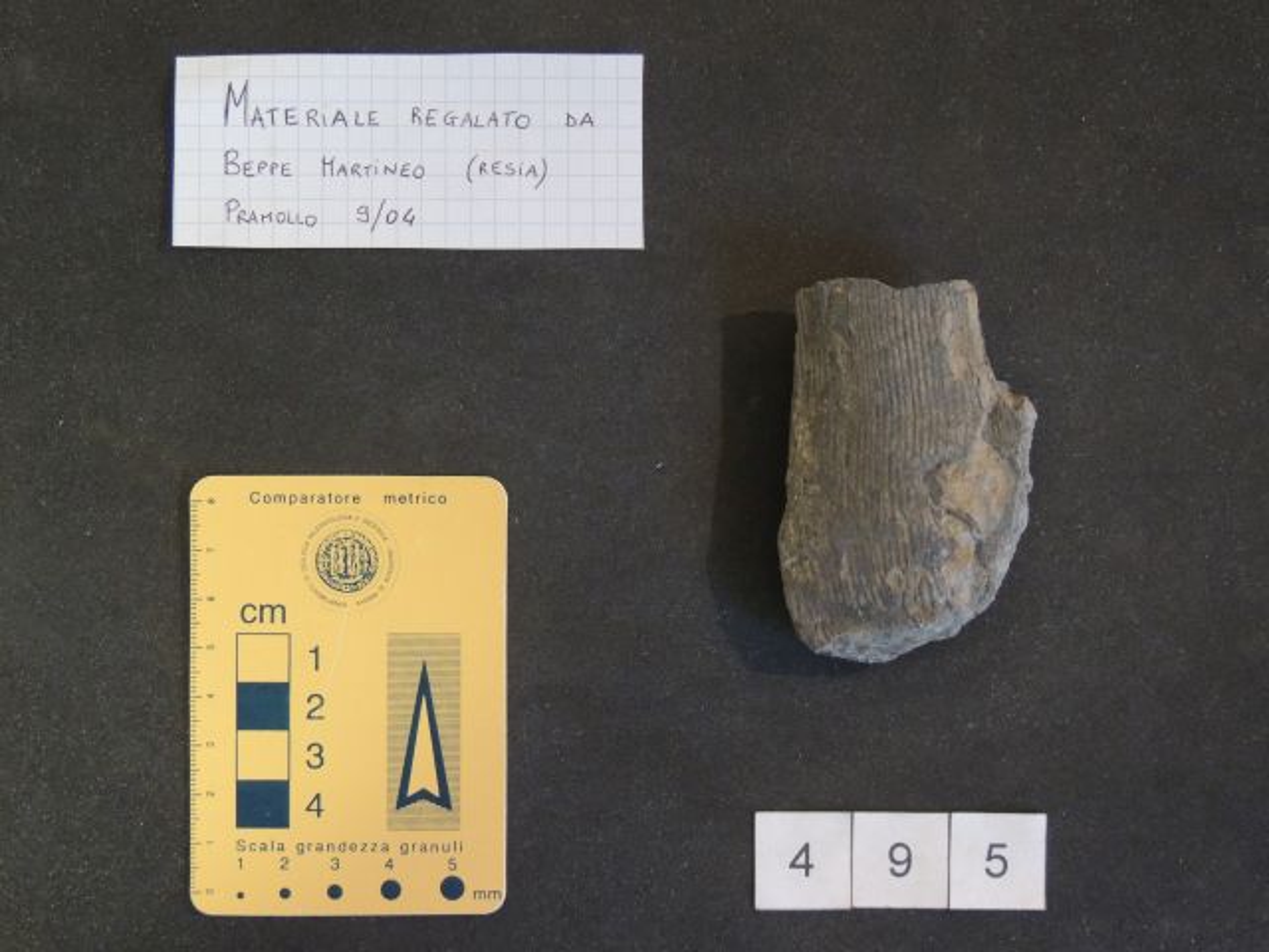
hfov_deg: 21.8
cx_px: 634
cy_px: 476
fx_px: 3299
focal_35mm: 90
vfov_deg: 16.4
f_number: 4.1
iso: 720
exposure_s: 1/25
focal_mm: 16
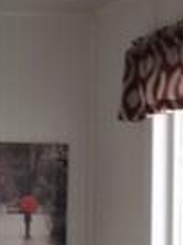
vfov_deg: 13.2
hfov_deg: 9.7
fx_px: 1038
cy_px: 278
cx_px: -127
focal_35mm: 147
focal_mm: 3.3
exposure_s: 1/60
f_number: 2.4
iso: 25
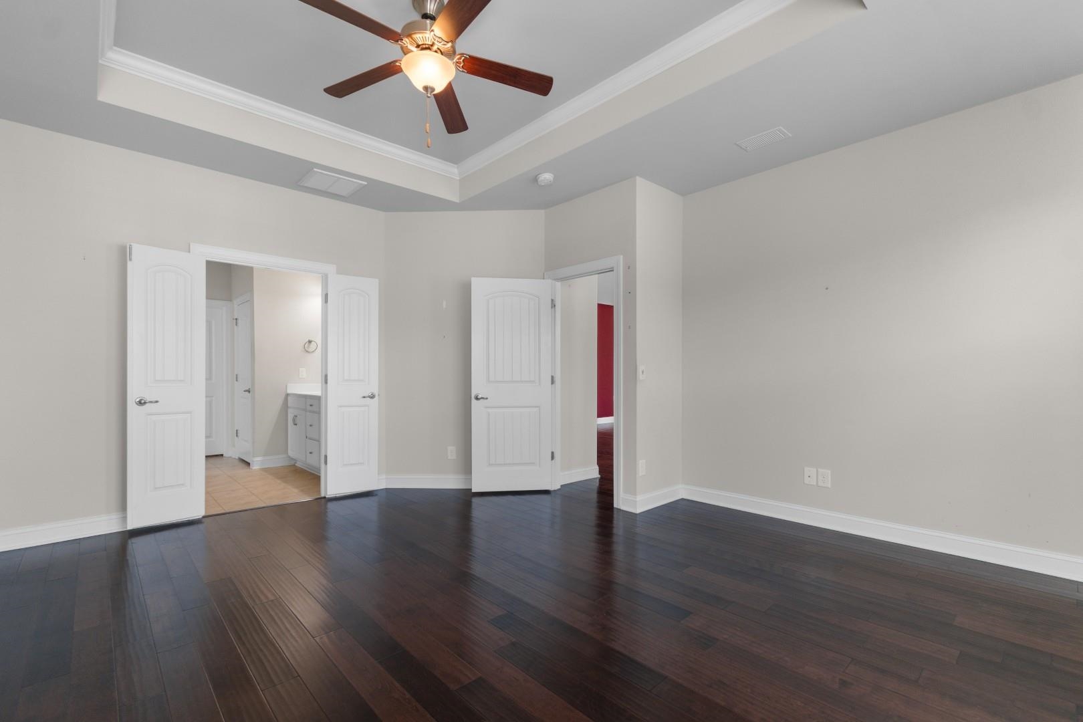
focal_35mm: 15
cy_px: 361
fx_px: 451
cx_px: 542
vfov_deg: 77.3
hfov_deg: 100.4
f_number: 4.5
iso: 100
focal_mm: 10
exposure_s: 1/20
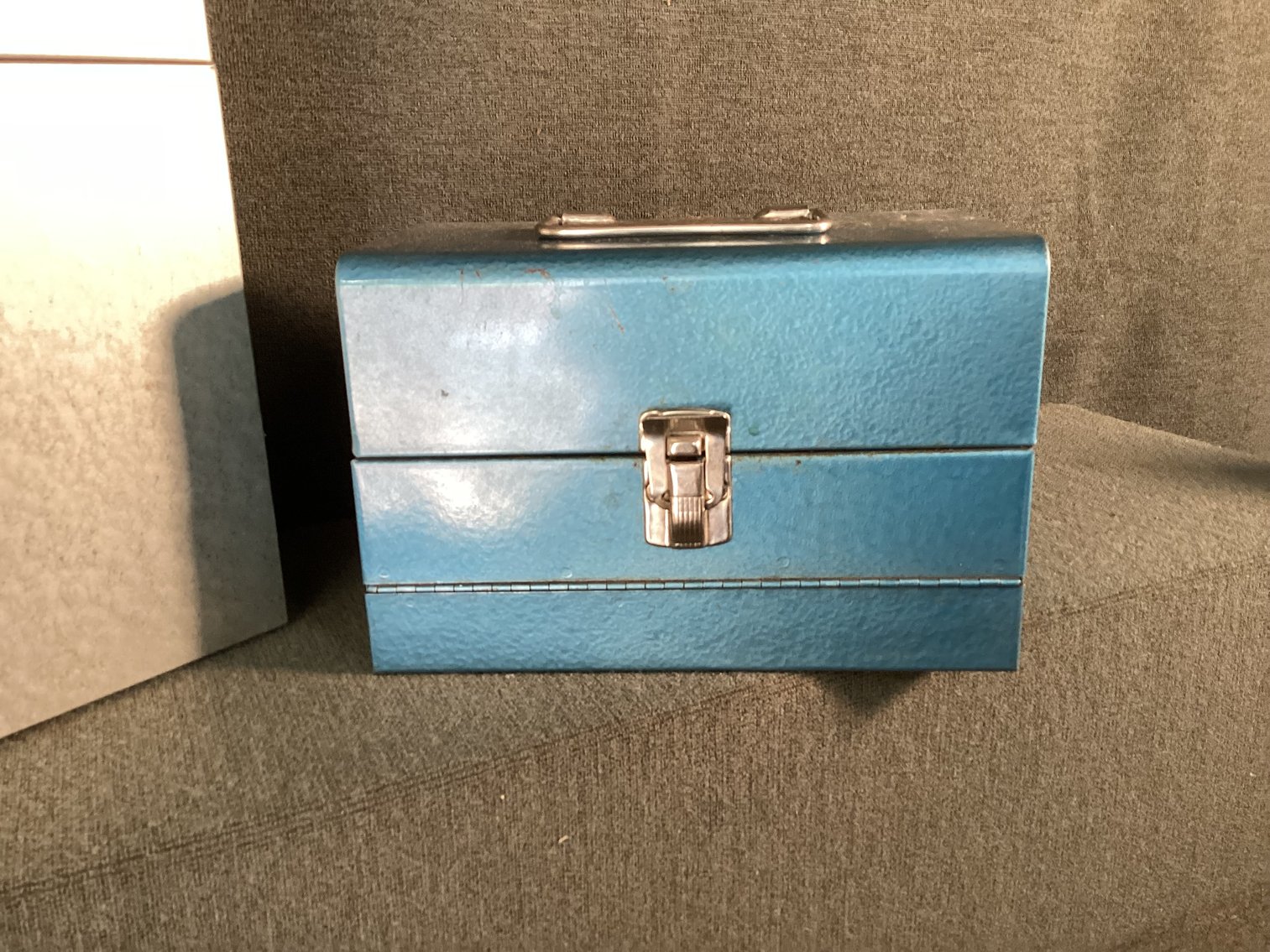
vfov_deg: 45.4
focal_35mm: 31
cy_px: 476
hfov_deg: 58.3
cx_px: 635
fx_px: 1137
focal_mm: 3.3
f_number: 2.4
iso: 160
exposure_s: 1/60
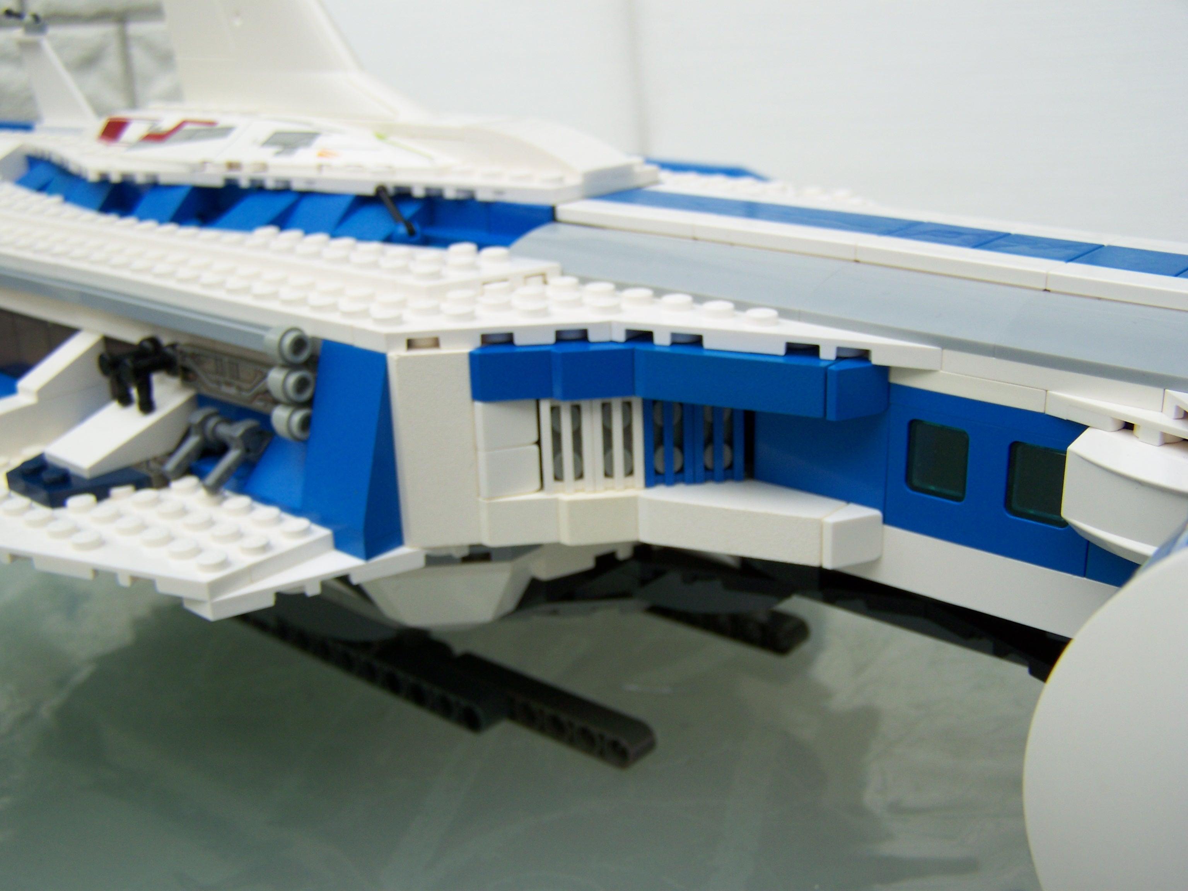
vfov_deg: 37.7
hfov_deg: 49.0
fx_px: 1304
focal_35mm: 38
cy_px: 446
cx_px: 594
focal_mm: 6.3
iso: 64
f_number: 2.8
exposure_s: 1/200
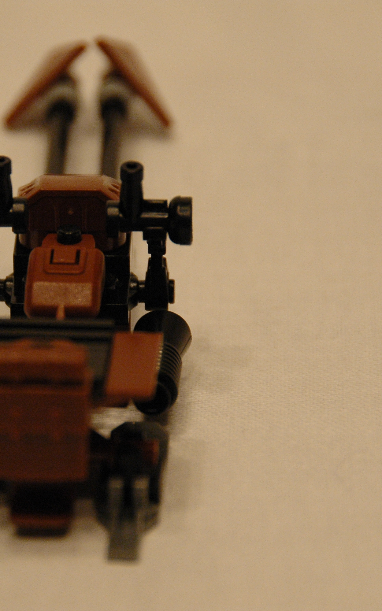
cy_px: 306
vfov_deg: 6.1
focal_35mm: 345
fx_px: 5746
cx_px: 50
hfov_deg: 3.8
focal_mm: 150
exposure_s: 1/30
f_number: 5.6
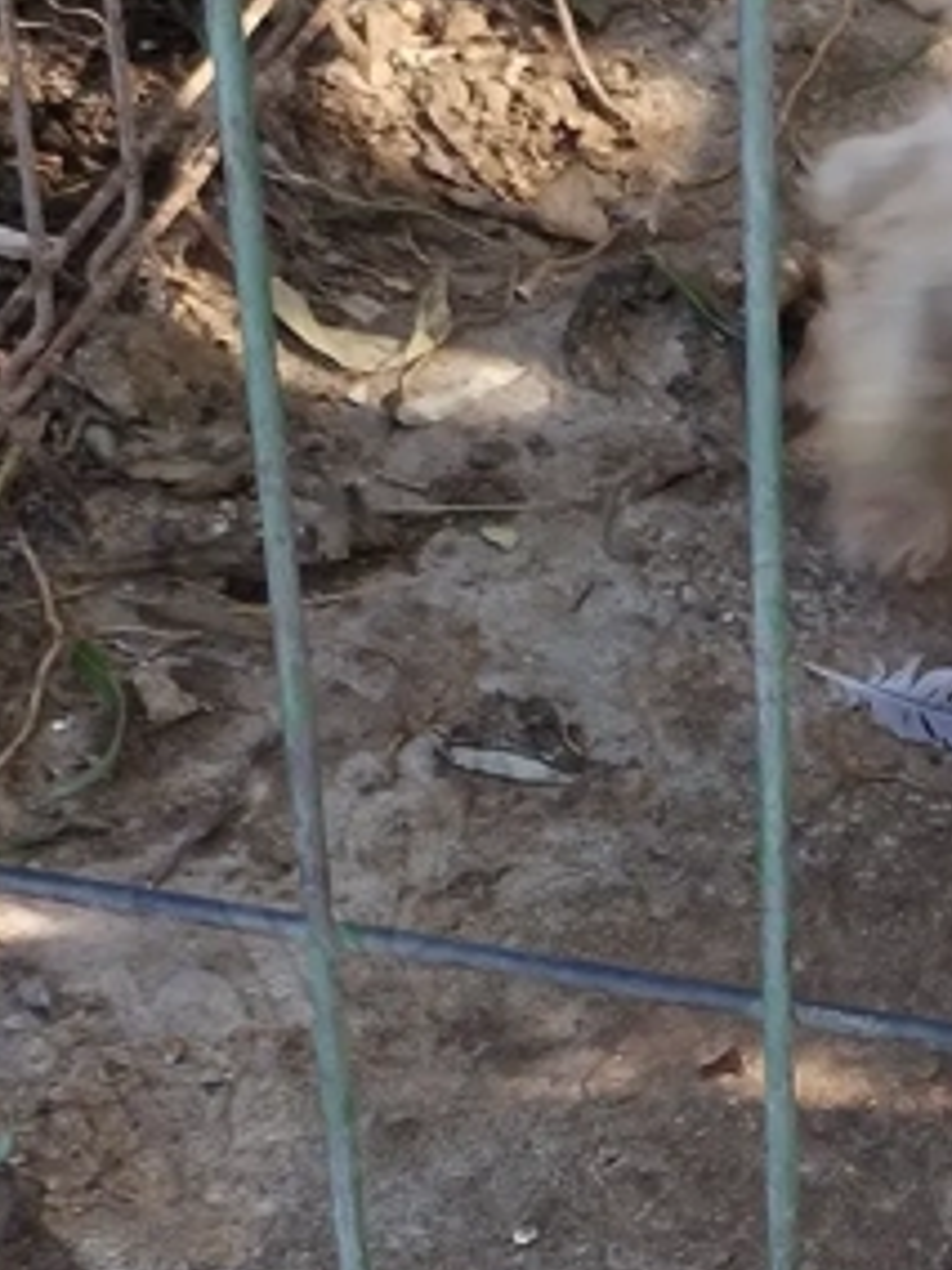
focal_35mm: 136
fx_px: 4987
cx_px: 1917
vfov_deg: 14.3
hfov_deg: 10.1
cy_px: 1163
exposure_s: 1/134
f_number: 1.8
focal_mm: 4.75
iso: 100
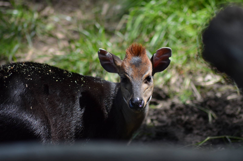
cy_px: 80
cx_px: 122
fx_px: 3031
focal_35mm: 450
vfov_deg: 3.0
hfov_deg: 4.6
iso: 640
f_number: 5.6
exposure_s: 1/1000
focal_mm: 300
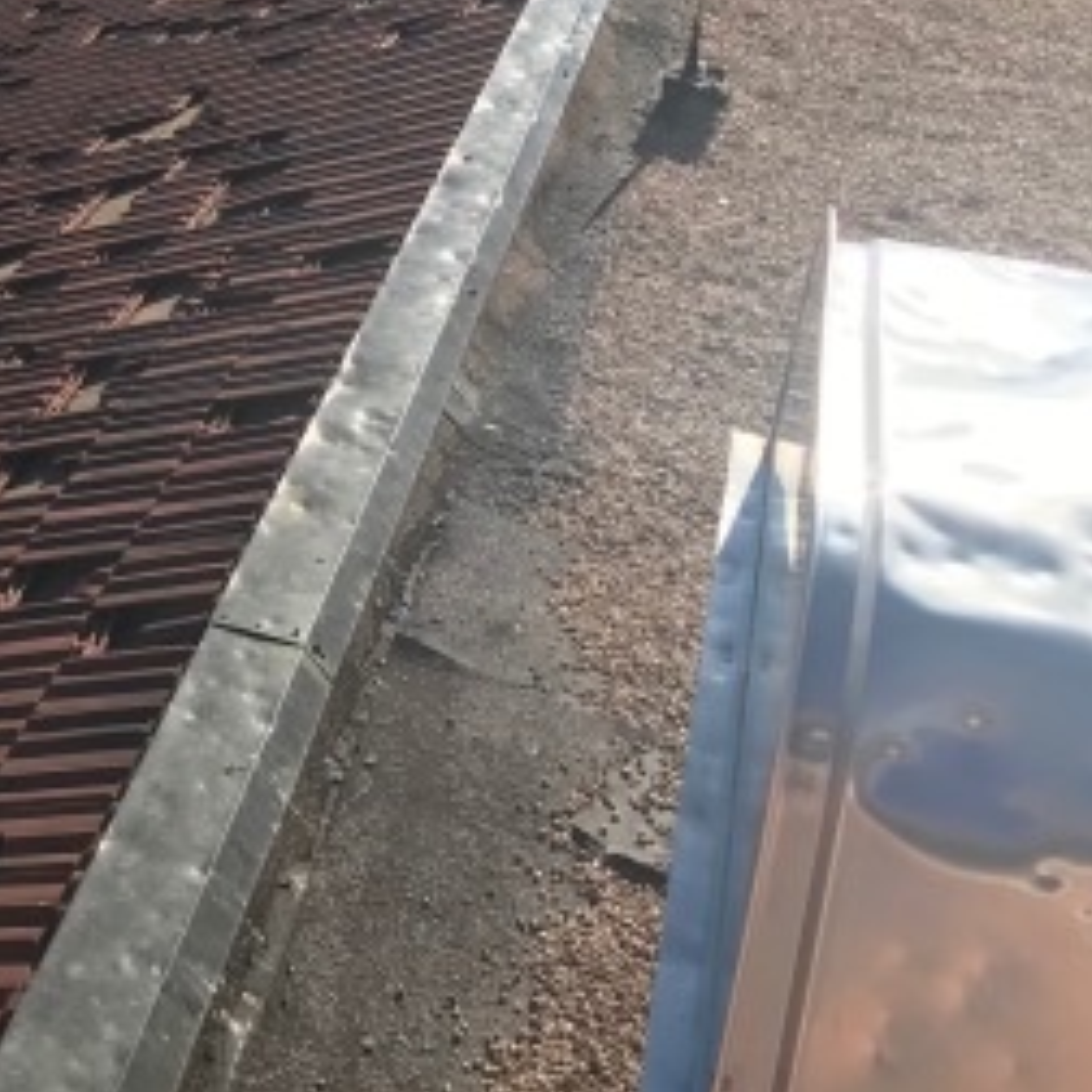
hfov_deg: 27.3
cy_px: 143
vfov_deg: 28.1
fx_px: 2106
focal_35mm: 59
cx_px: -26
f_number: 1.8
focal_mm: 3.99
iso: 20
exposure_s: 1/2519
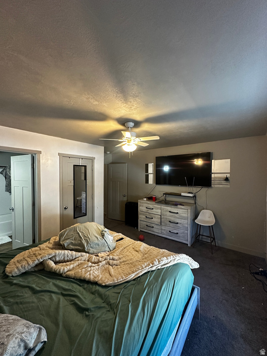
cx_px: 134
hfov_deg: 85.7
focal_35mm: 14
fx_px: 144
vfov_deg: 102.1
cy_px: 178
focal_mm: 2.22
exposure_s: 1/60
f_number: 2.2
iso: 400
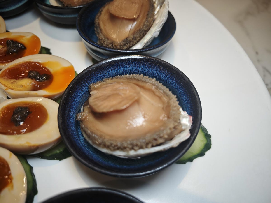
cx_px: 136
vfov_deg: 58.9
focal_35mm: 23
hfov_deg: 73.9
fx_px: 180
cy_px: 102
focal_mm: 8.72
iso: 160
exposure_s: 1/100
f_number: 2
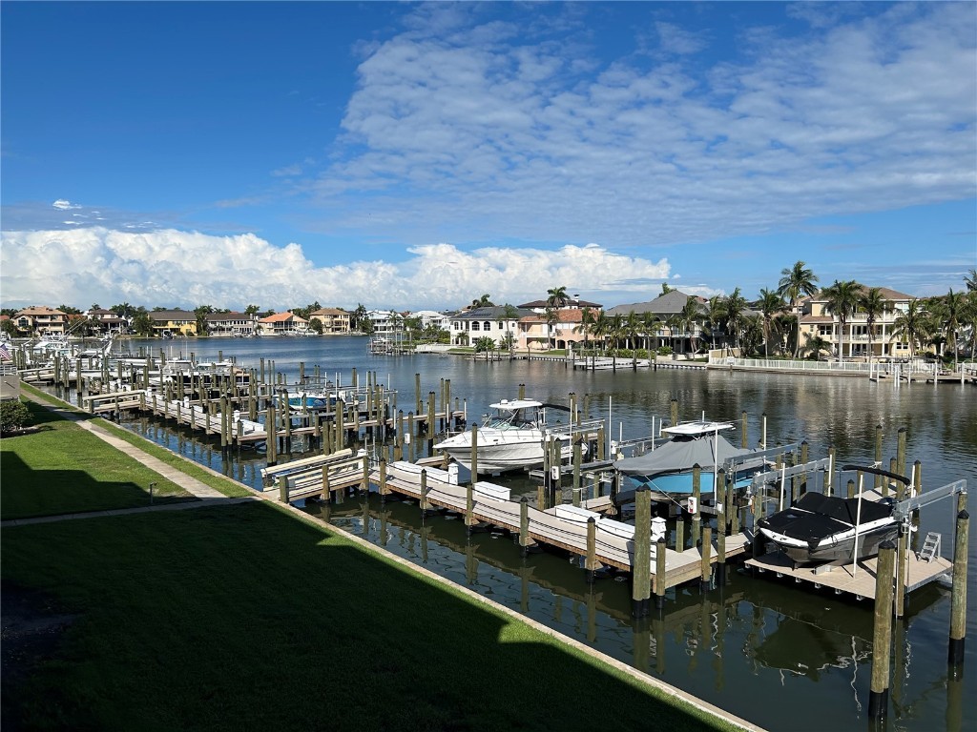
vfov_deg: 53.1
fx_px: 734
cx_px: 488
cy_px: 366
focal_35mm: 26
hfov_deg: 67.3
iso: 50
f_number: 1.5
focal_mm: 5.7
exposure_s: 1/6993
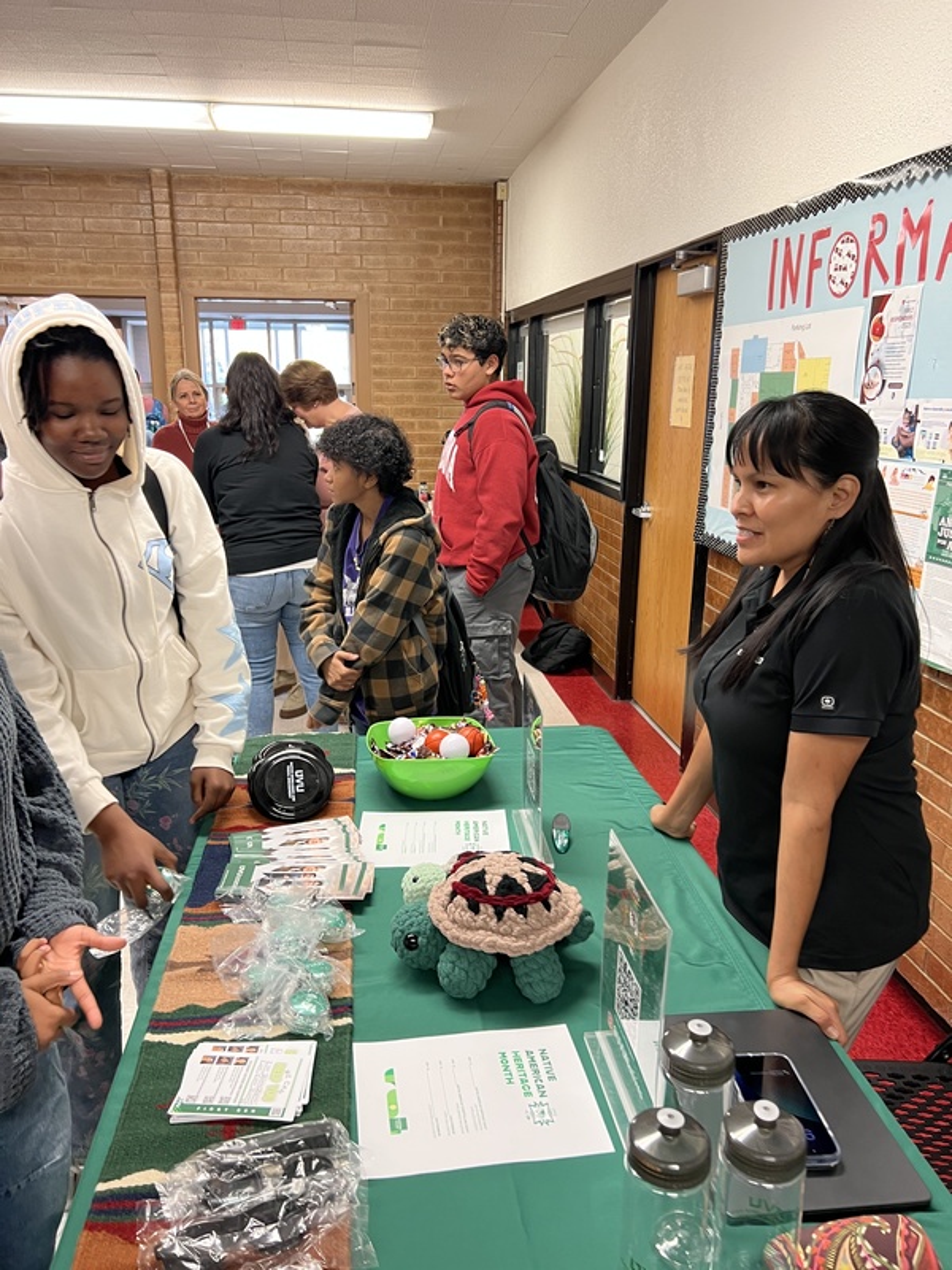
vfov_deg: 67.3
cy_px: 635
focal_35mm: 26
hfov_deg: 53.1
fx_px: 953
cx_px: 476
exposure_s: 1/60
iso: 100
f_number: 1.5
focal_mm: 5.7
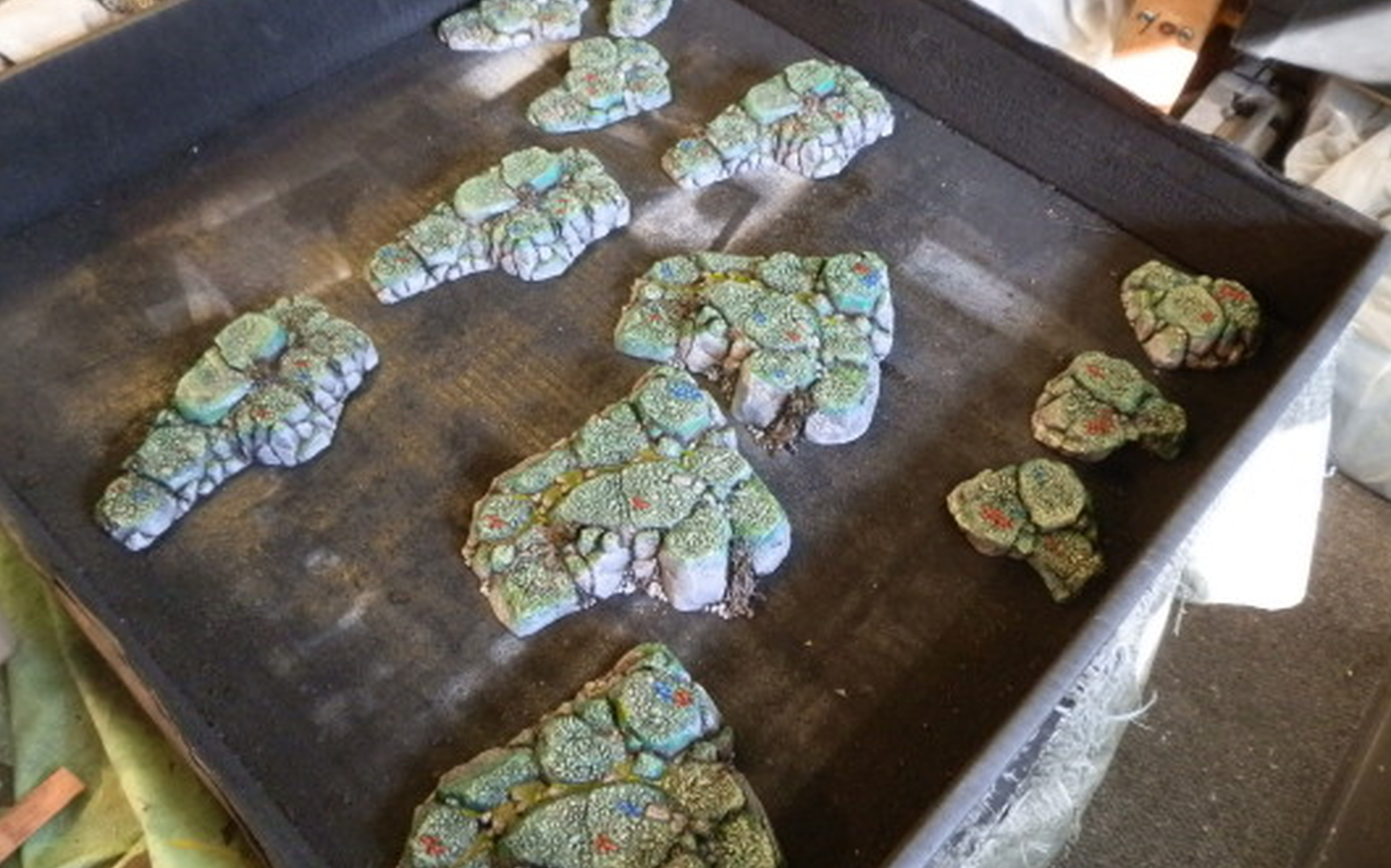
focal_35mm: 30
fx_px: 1137
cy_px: 391
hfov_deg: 62.9
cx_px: 698
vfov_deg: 41.8
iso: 400
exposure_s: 1/15
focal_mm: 5
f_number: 3.1
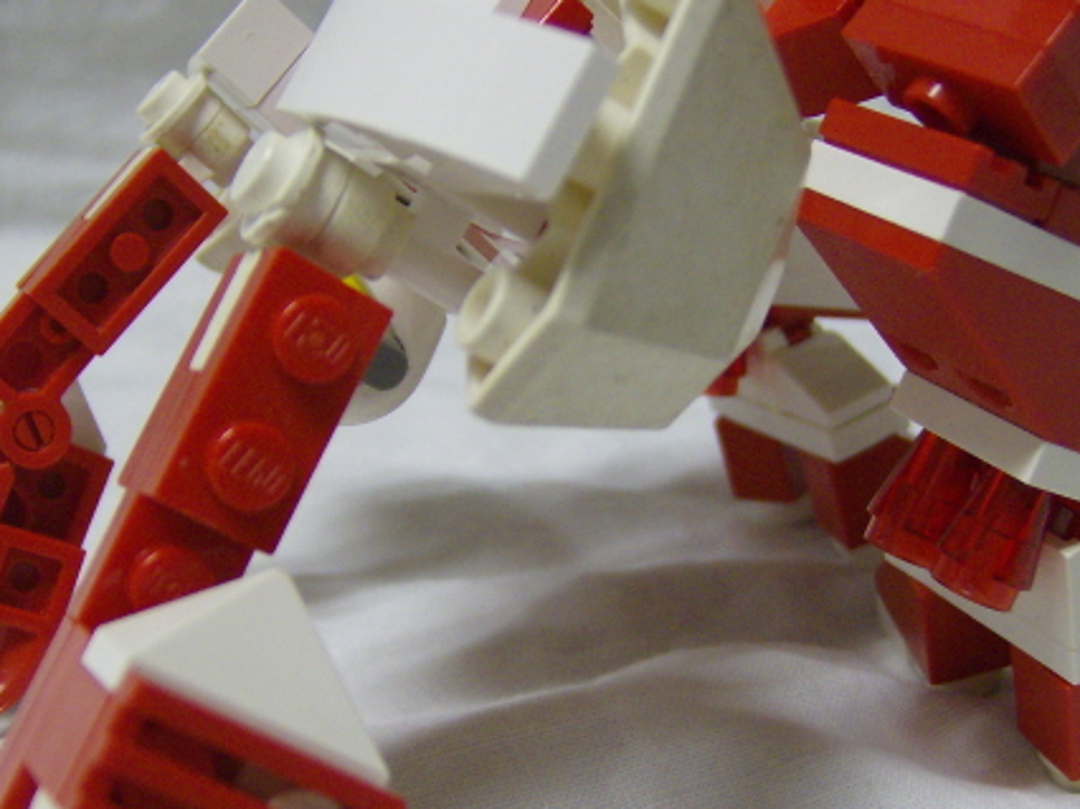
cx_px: 543
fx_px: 1684
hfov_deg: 35.6
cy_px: 420
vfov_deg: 27.0
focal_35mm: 54
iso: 200
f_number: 2.8
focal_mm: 6
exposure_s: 1/19.9
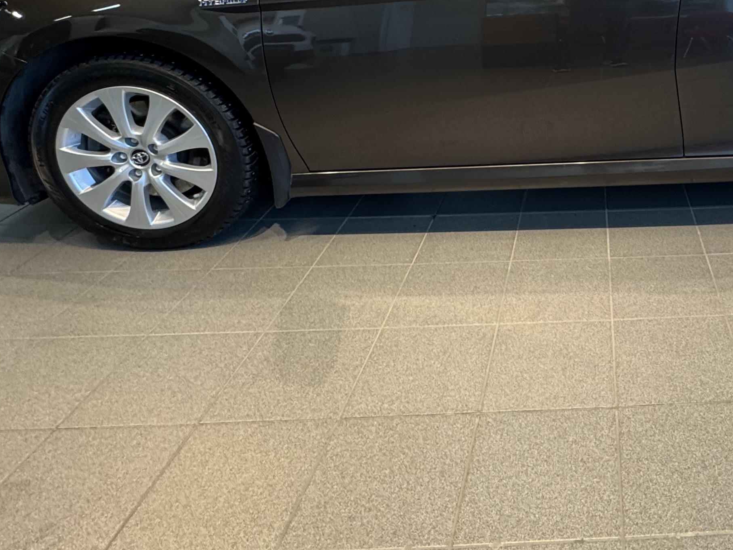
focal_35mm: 31
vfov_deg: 42.1
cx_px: 619
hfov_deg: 53.2
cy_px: 66
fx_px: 656
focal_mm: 2.22
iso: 200
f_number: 2.2
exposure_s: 1/100
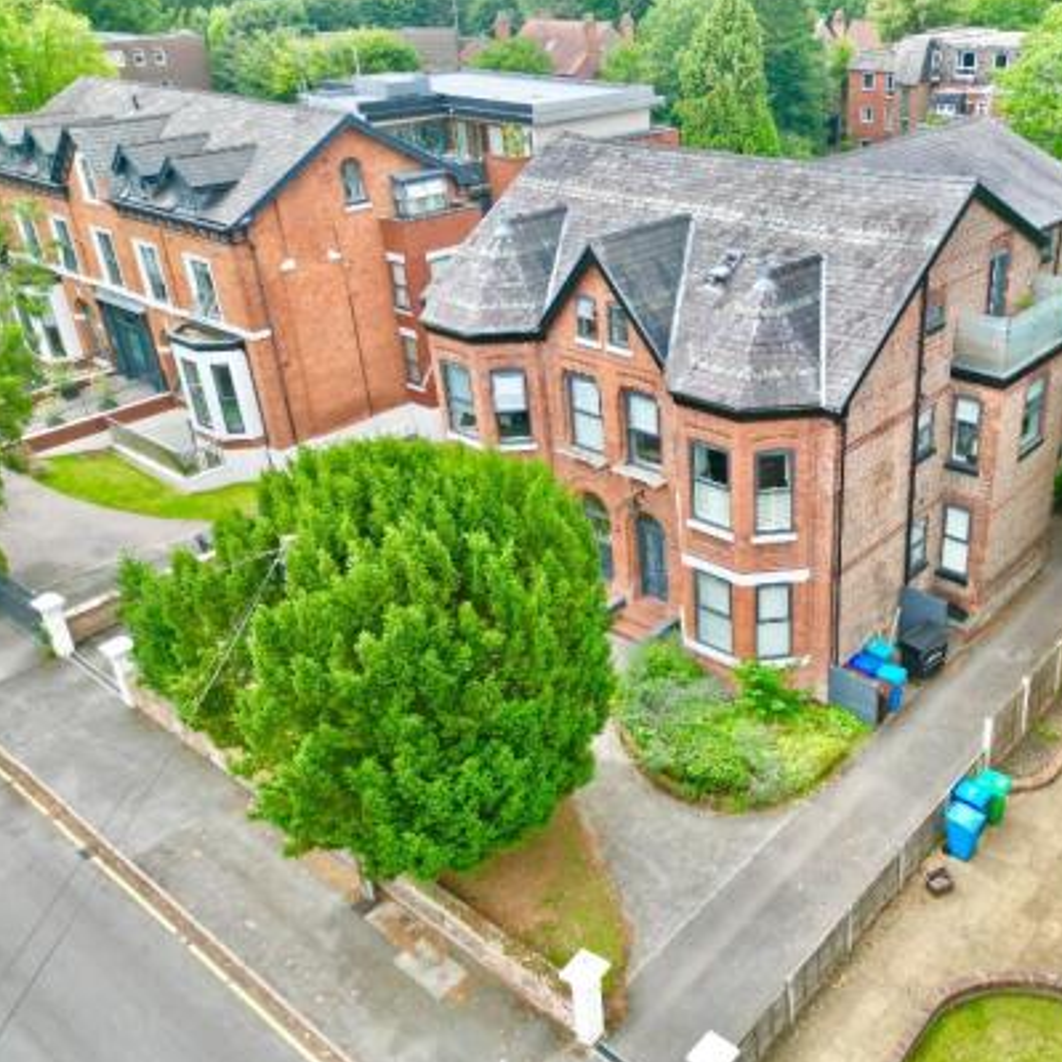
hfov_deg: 50.8
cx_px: 765
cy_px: 504
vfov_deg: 52.5
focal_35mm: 31
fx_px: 1076
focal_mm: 6.72
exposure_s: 1/1000
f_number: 1.7
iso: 110
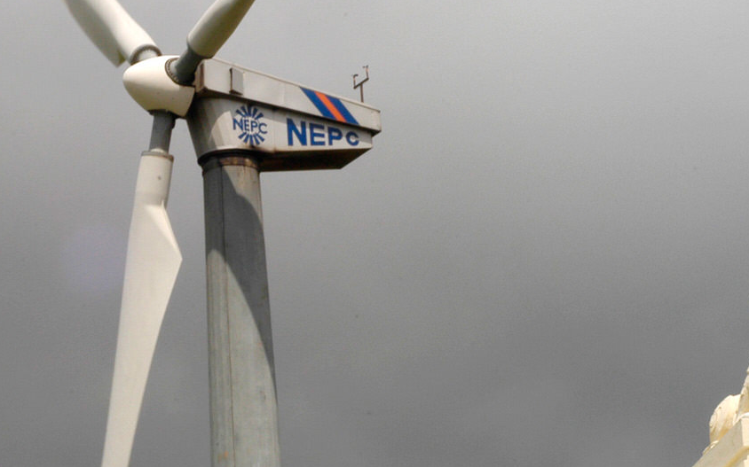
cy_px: 245
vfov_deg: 7.2
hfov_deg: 11.5
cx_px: 94
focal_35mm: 181
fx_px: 3694
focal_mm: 50
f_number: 22
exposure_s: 1/160
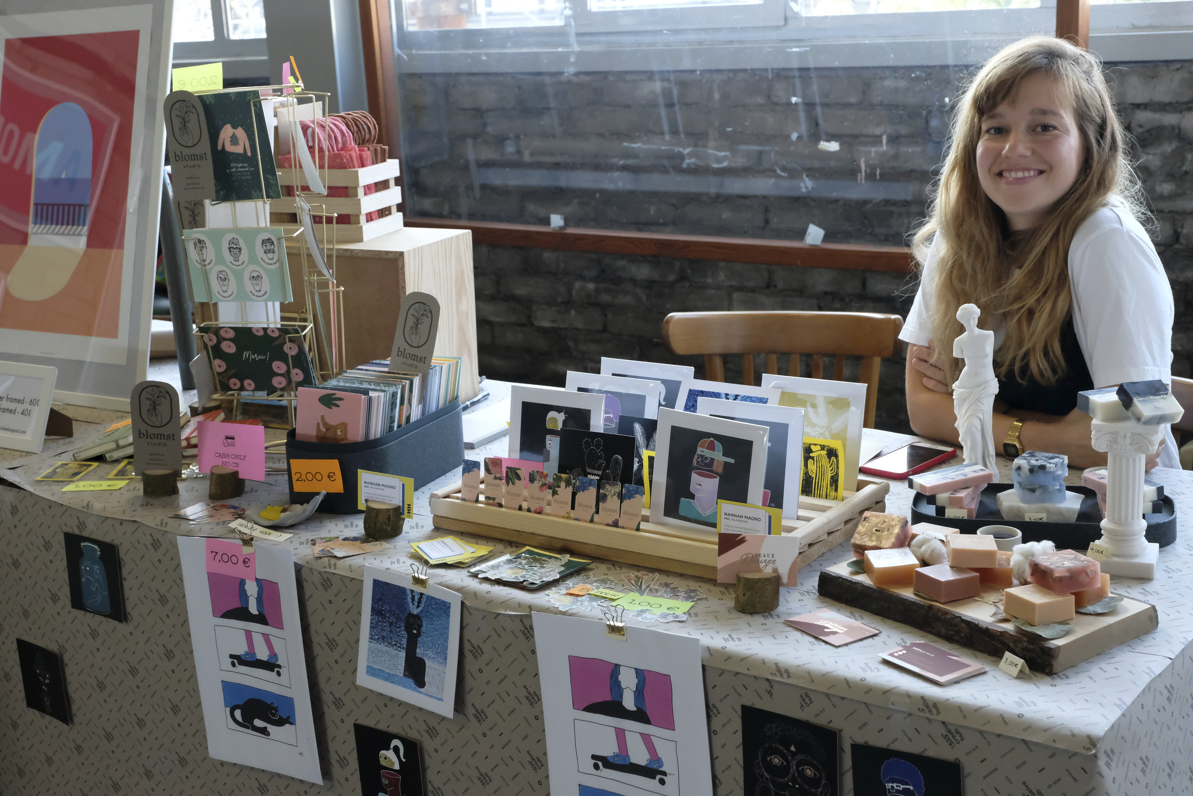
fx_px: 1491
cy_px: 398
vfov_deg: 29.9
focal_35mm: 45
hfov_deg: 43.6
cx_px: 596
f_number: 6.4
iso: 5000
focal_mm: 30.2
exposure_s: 1/250
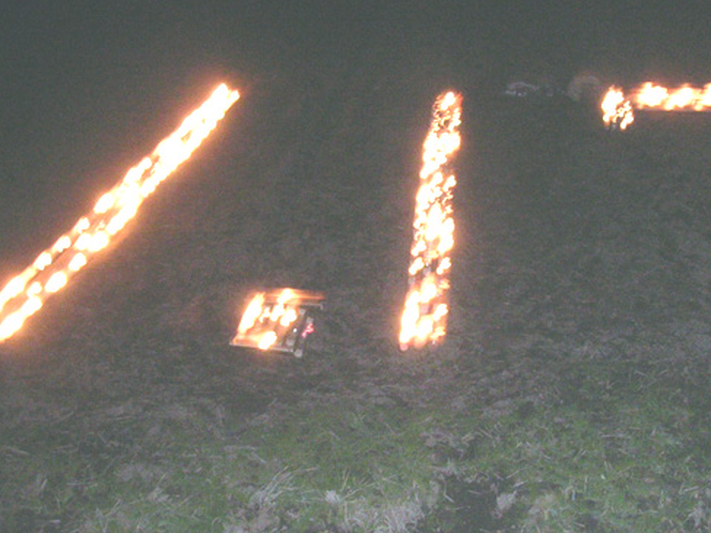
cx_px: 466
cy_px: 249
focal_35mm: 62
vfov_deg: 23.6
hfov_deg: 31.0
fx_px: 1273
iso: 200
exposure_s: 1.5
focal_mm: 5.8
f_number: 2.8
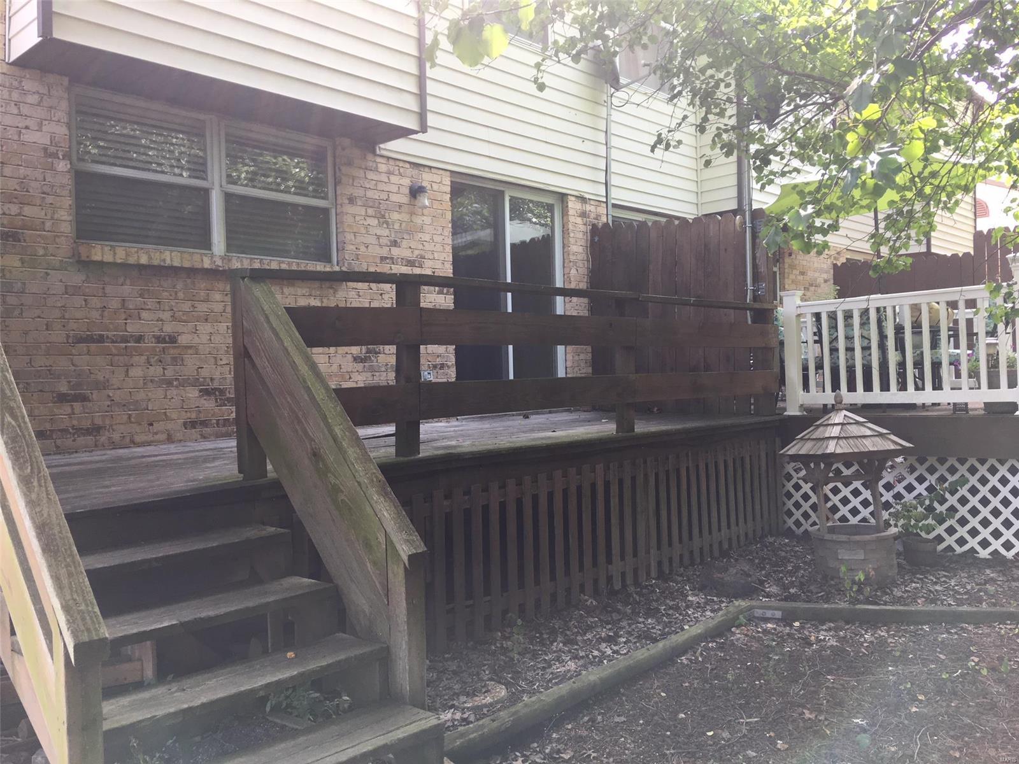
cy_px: 382
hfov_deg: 61.7
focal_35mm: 29
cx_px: 510
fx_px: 854
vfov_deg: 48.2
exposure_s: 1/120
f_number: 2.2
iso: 40
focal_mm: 4.15
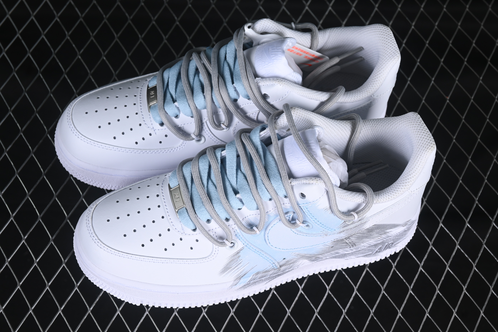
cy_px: 166
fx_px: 1037
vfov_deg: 18.2
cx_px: 249
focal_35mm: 75
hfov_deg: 27.0
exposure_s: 1/80
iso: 160
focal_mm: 50
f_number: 7.1
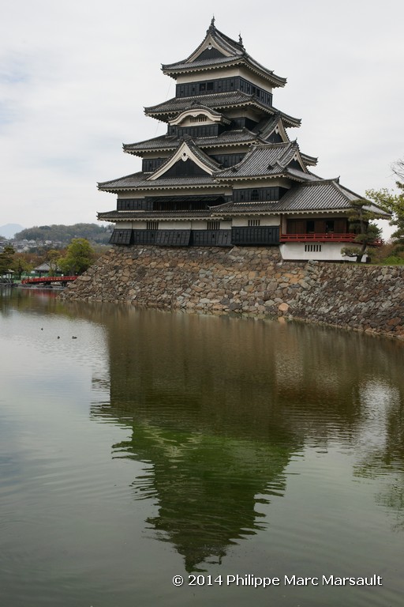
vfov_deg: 48.5
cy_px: 304
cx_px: 202
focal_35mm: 40
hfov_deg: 33.4
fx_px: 673
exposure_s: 1/500
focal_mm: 40
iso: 400
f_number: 11
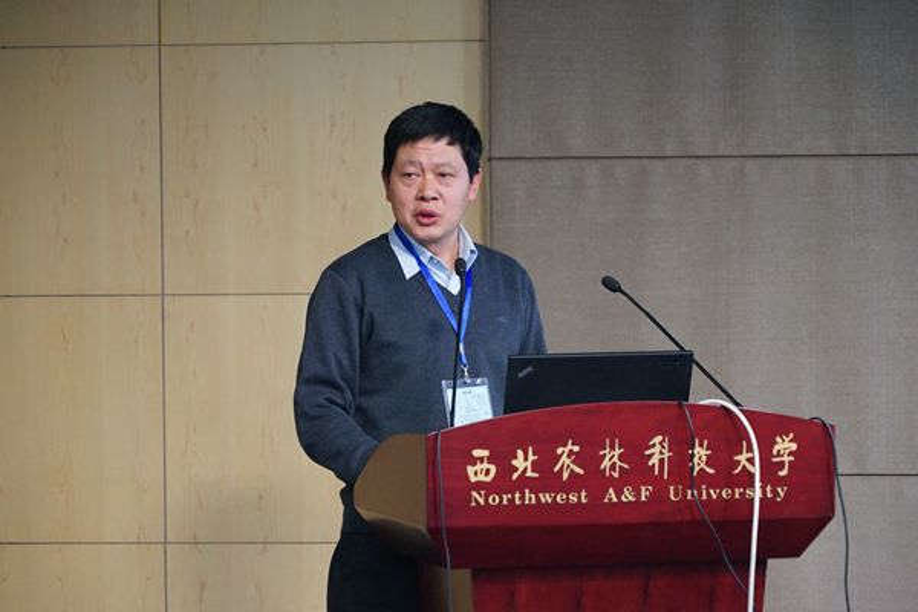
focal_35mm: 144
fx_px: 3672
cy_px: 306
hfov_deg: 14.3
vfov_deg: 9.5
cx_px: 459
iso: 6400
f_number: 6.3
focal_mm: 144
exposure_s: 1/60
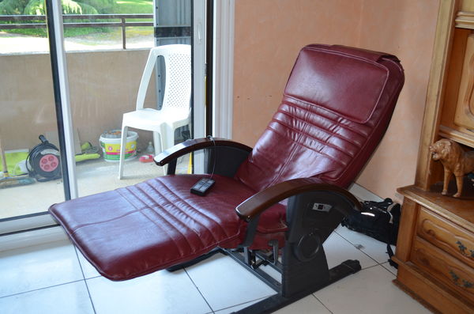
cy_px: 157
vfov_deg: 36.7
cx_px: 237
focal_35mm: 36
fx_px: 473
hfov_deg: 53.2
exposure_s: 1/60
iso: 500
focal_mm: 24
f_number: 4
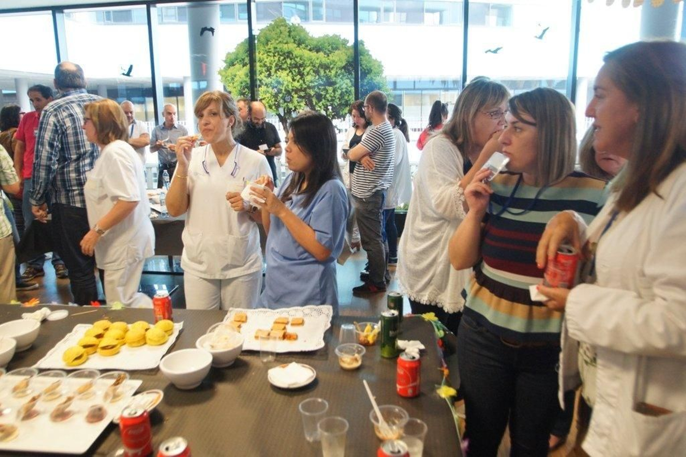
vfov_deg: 36.9
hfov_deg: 53.1
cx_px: 343
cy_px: 228
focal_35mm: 36
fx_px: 686
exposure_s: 1/100
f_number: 4
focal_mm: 24
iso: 1600
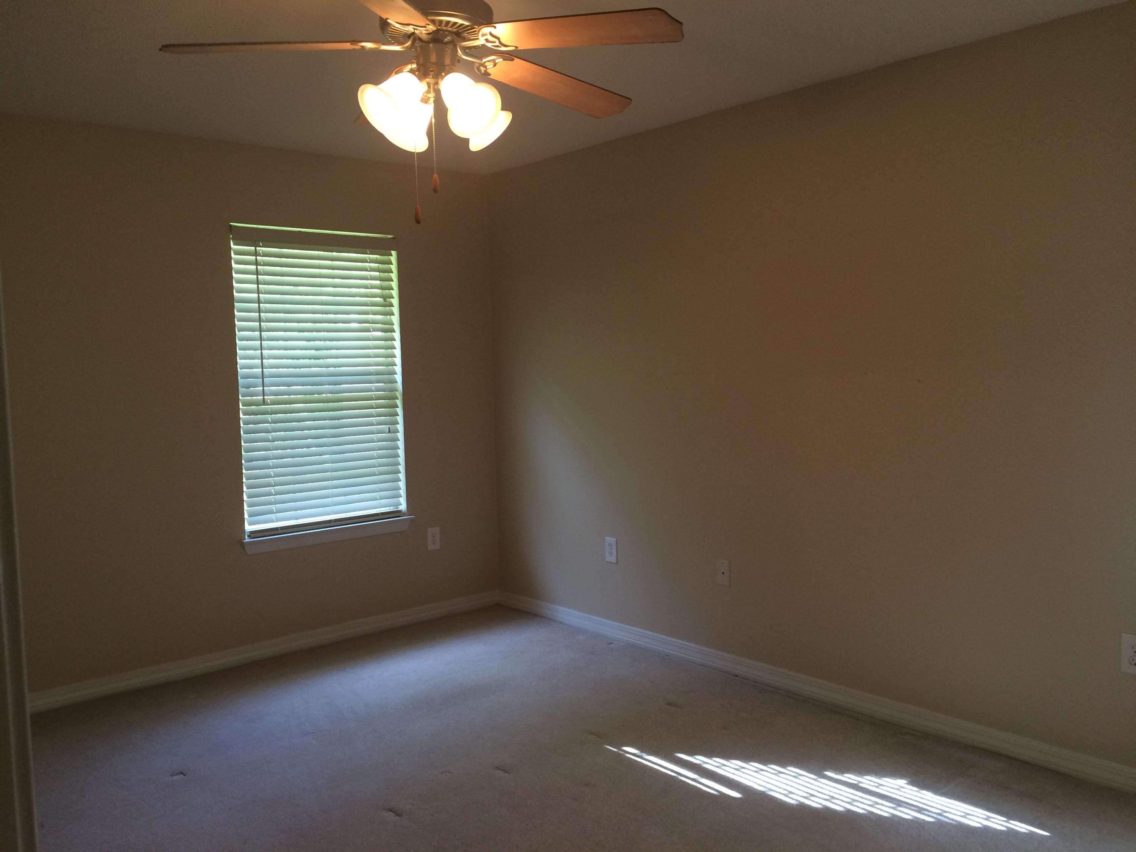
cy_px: 426
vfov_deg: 48.2
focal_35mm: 29
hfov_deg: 61.7
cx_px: 568
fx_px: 952
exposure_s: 1/30
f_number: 2.2
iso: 50
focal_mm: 4.15
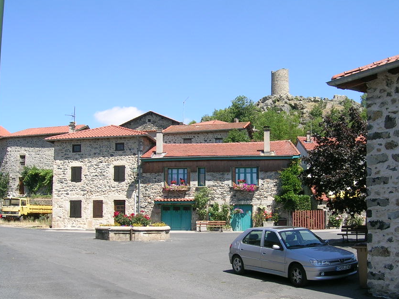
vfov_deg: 33.5
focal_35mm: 43
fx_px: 496
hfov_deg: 43.7
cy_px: 177
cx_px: 233
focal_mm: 5.4
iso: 50
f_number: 4.8
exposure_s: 1/274
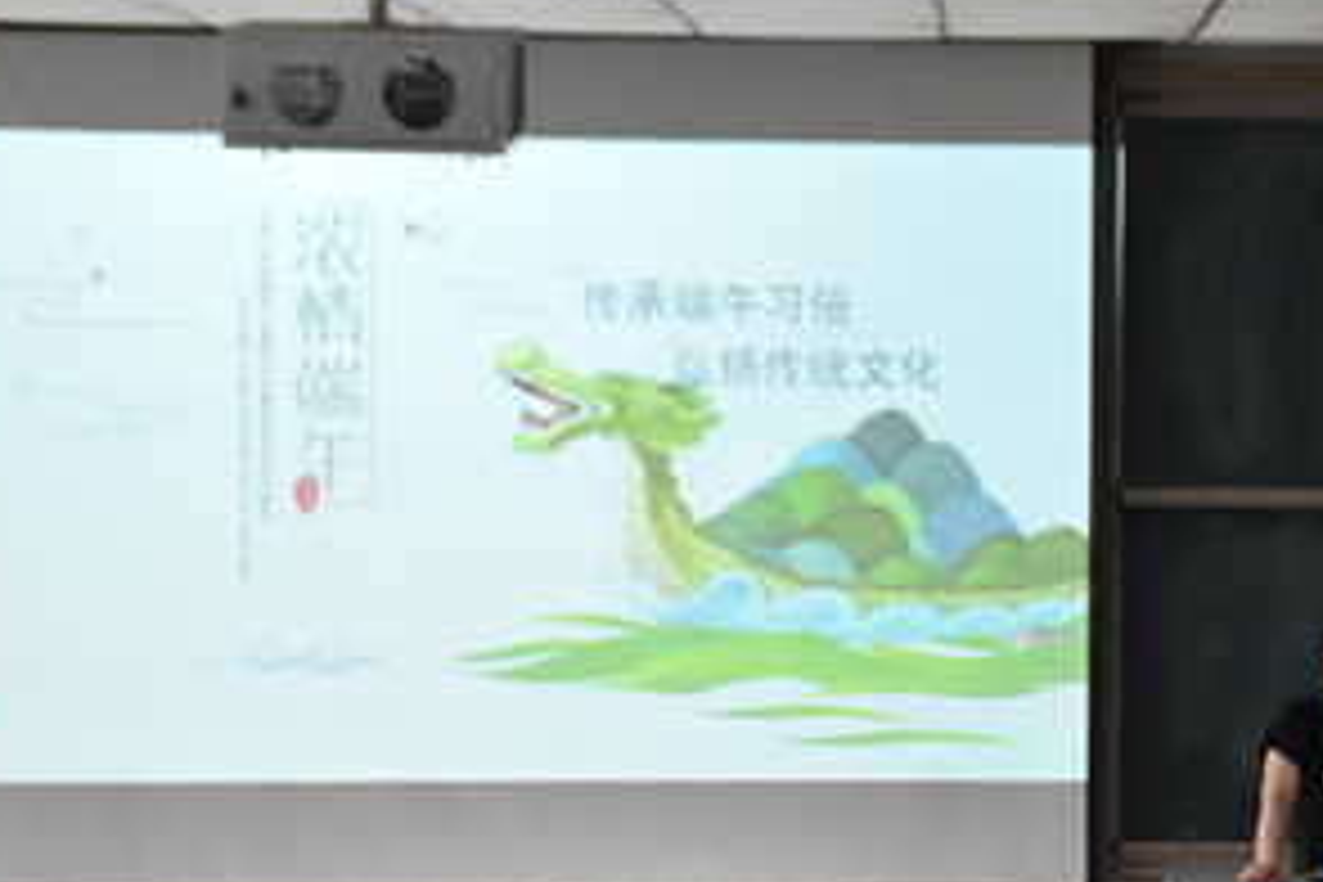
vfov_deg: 8.4
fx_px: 5990
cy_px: 608
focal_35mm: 163
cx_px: 1017
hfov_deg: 12.6
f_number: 4.8
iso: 5000
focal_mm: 50
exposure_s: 1/320
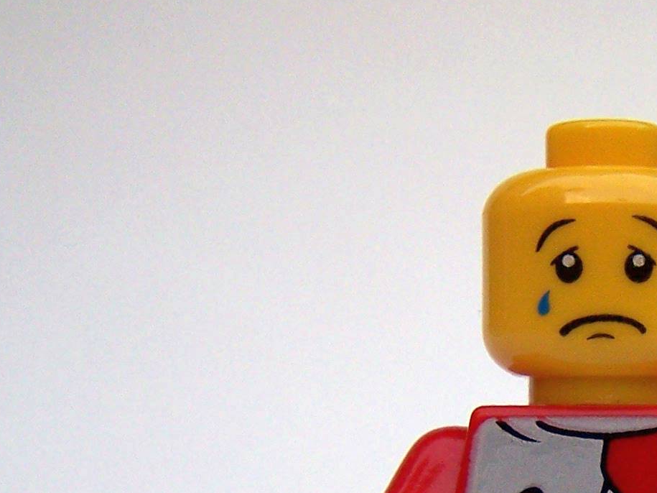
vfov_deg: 13.5
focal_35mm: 107
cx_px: 638
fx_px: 2031
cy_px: 548
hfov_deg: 18.0
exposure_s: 1/125
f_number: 2.8
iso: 80
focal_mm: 6.3
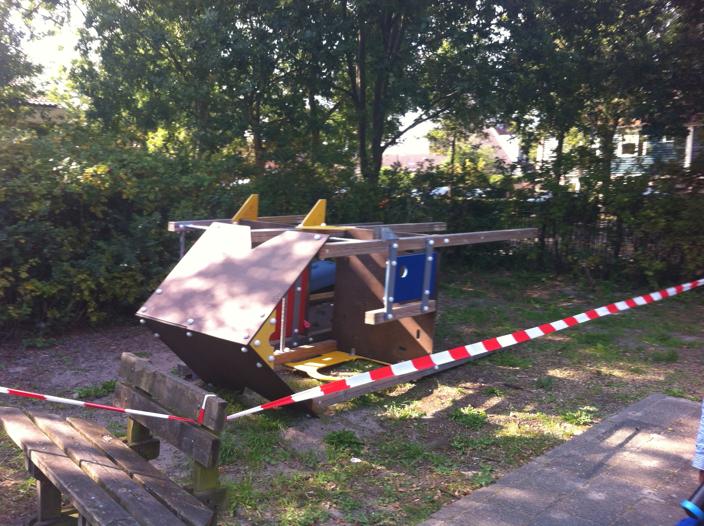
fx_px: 711
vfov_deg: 40.6
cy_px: 263
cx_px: 352
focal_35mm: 35
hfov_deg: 52.7
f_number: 2.8
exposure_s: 1/135
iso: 80
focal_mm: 3.85
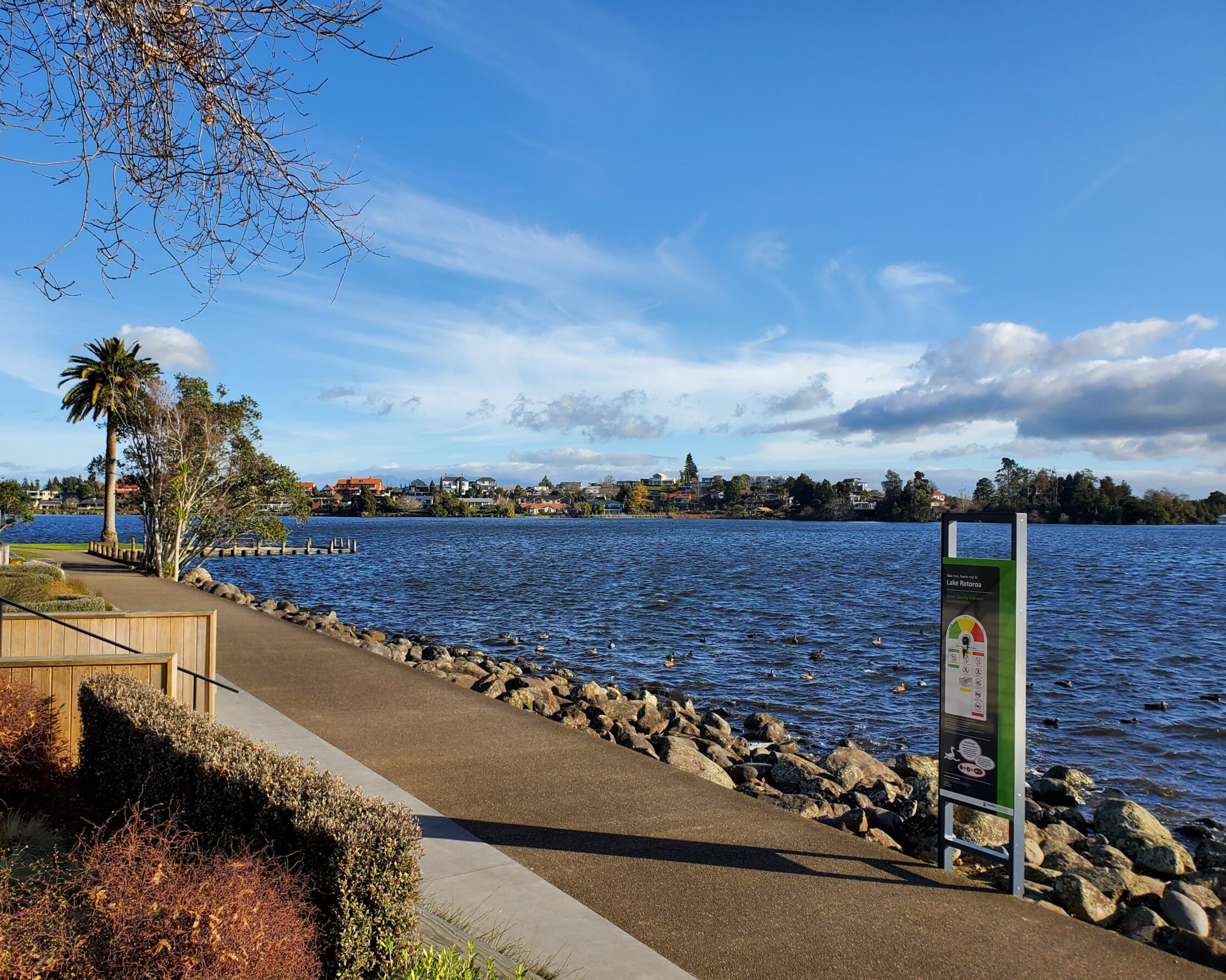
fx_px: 1052
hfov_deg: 60.3
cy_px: 486
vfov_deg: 50.0
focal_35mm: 29
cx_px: 544
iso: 50
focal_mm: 4.3
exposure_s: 1/1238
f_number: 2.4
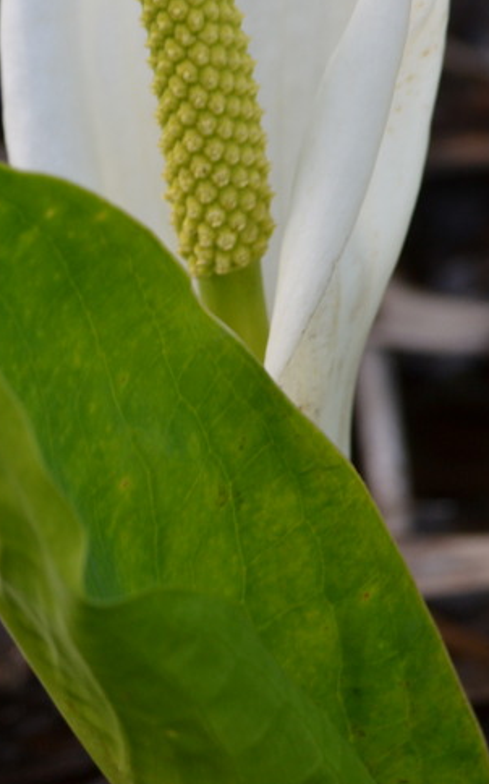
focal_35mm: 971
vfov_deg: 2.2
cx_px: -257
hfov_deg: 1.4
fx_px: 20729
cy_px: 505
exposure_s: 1/125
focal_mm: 300
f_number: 8
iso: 320
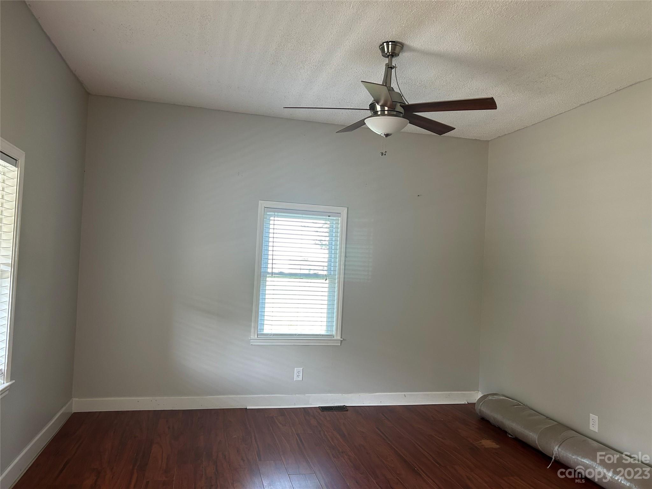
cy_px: 244
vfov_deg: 53.1
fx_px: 490
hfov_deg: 67.3
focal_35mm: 26
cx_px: 326
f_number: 1.5
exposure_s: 1/74
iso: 125
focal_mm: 5.7
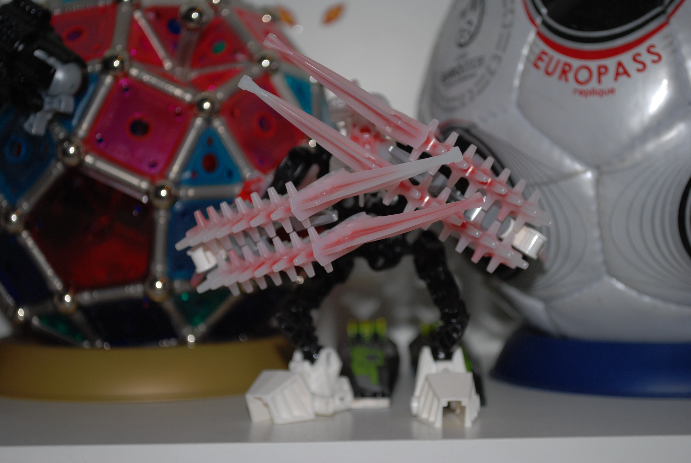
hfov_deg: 29.2
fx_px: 1326
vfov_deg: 19.8
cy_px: 232
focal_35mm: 69
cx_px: 346
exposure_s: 1/60
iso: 200
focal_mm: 46
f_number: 5.3
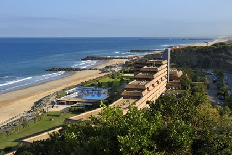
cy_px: 78
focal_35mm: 52
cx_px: 116
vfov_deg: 26.0
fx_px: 335
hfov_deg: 38.2
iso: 200
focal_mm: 52
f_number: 10
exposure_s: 1/250
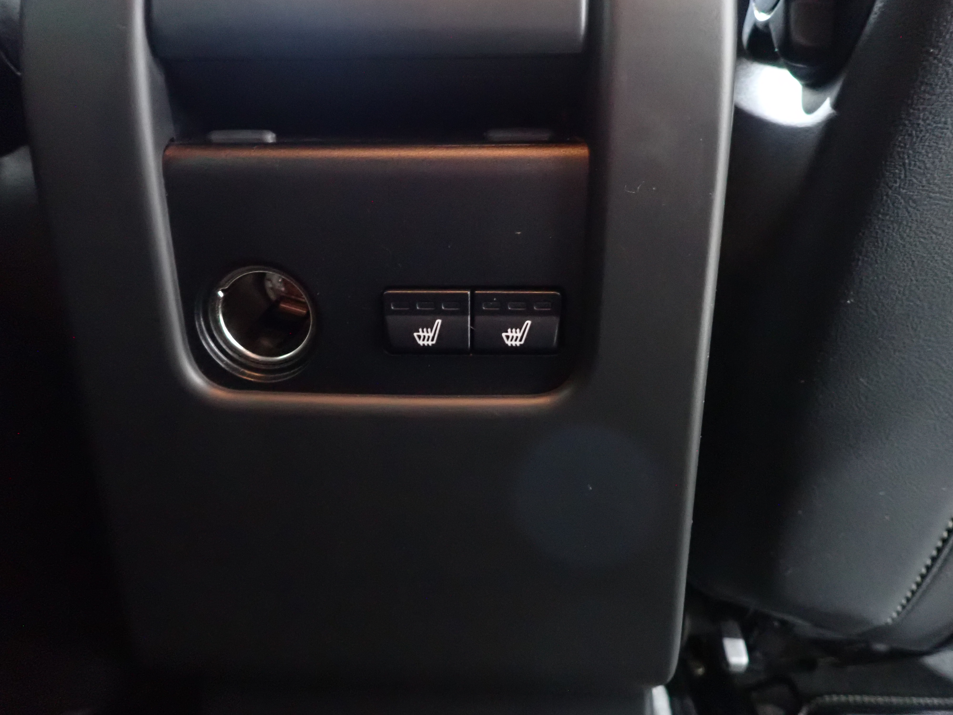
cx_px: 476
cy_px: 358
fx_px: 688
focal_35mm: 25
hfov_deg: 69.4
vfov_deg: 54.9
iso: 1600
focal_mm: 4.5
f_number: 2
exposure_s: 1/8
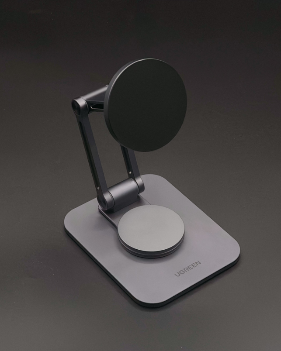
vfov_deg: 19.0
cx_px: 133
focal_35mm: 101
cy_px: 176
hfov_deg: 15.2
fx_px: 1050
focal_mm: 9
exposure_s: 1/40
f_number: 2.8
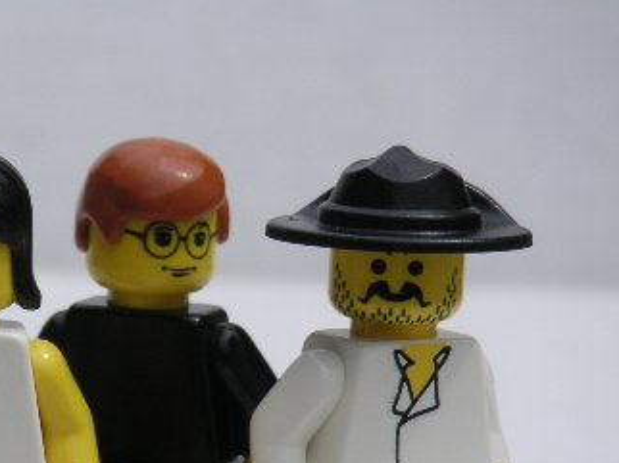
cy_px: 382
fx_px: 3699
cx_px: 63
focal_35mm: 207
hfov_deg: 9.5
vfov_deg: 7.2
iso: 50
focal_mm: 17.1
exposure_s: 1/180
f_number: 8
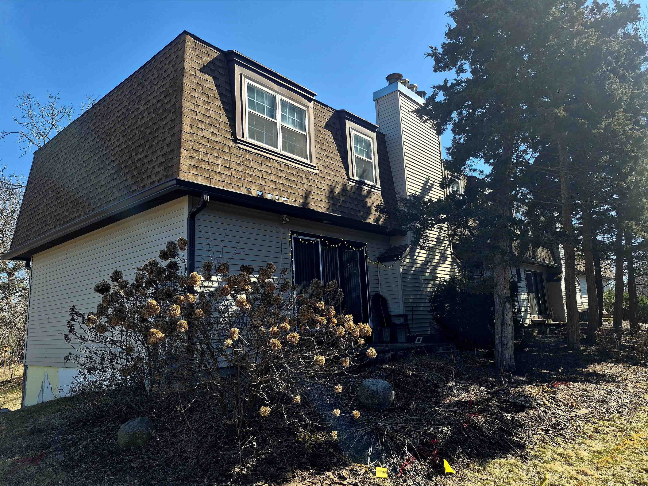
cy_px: 243
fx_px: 431
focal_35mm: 23
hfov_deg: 73.9
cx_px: 324
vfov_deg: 58.9
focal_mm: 5.4
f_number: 1.8
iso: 25
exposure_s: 1/625
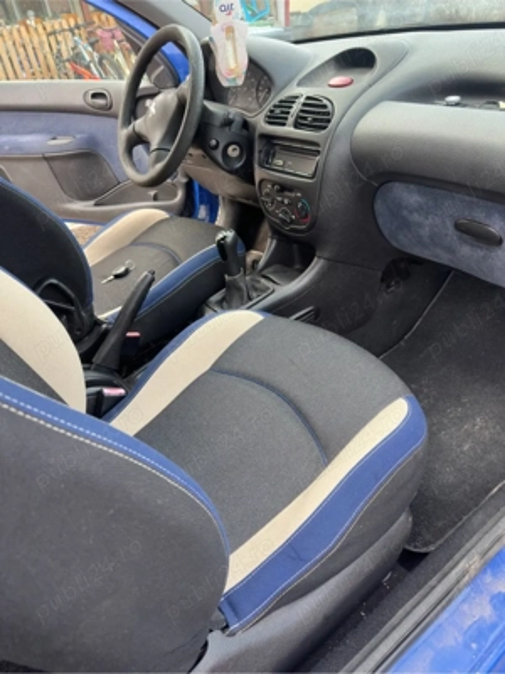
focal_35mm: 24
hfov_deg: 56.8
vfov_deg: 71.6
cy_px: 337
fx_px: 467
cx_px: 252
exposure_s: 1/121
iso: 125
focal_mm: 6.86
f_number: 1.78
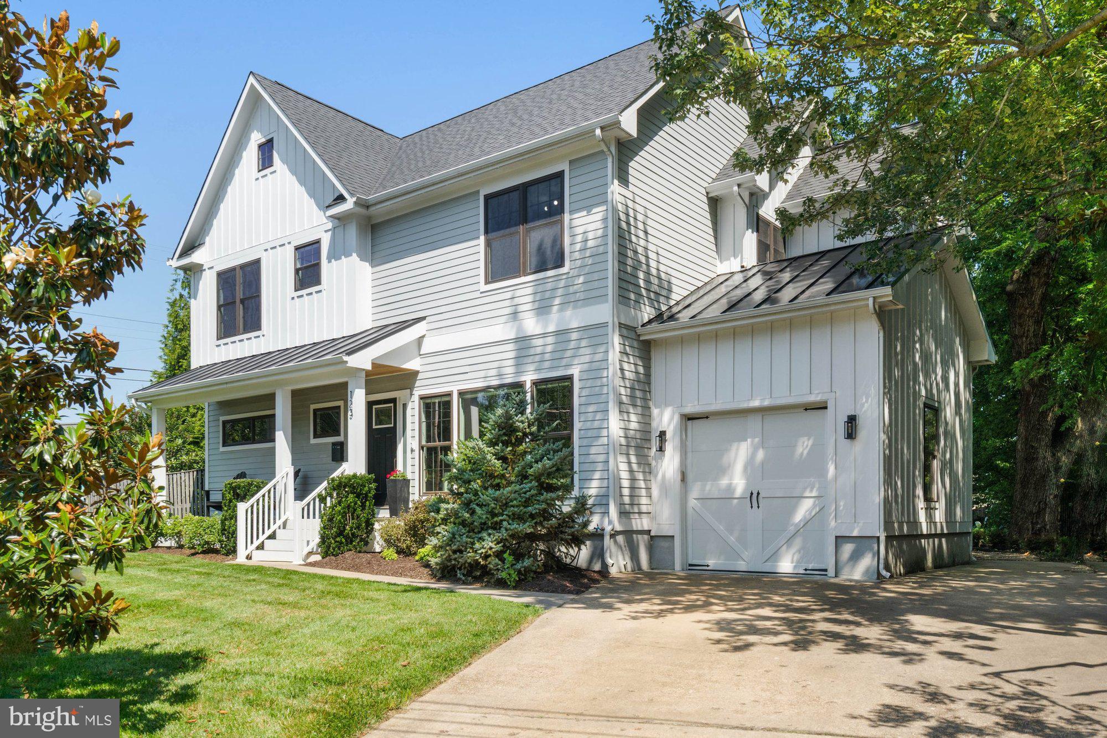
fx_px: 892
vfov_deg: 45.0
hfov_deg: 63.7
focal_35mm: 29
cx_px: 554
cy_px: 369
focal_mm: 29
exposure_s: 1/160
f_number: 14
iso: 200
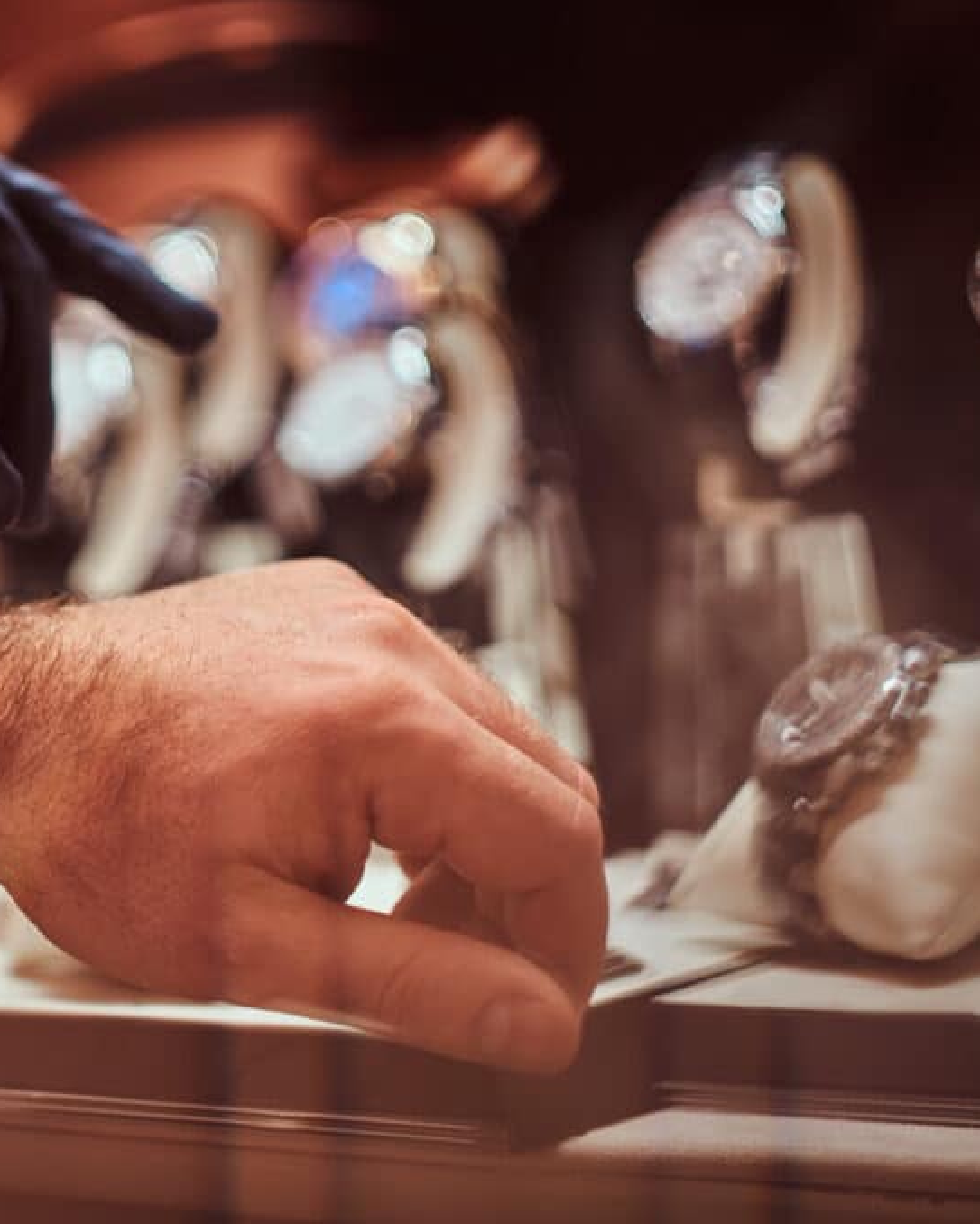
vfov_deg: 16.2
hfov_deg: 12.9
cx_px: 78
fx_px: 4311
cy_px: 613
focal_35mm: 119
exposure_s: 1/500
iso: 250
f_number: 1.4
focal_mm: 56
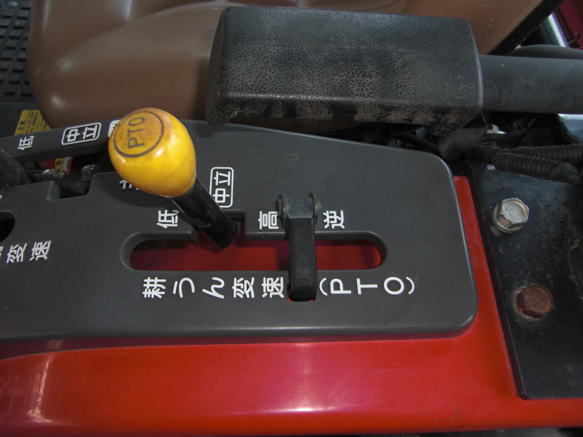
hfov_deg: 63.4
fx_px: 472
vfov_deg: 49.7
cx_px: 292
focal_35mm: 28
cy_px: 218
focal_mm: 4.9
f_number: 2.6
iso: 100
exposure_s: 1/30
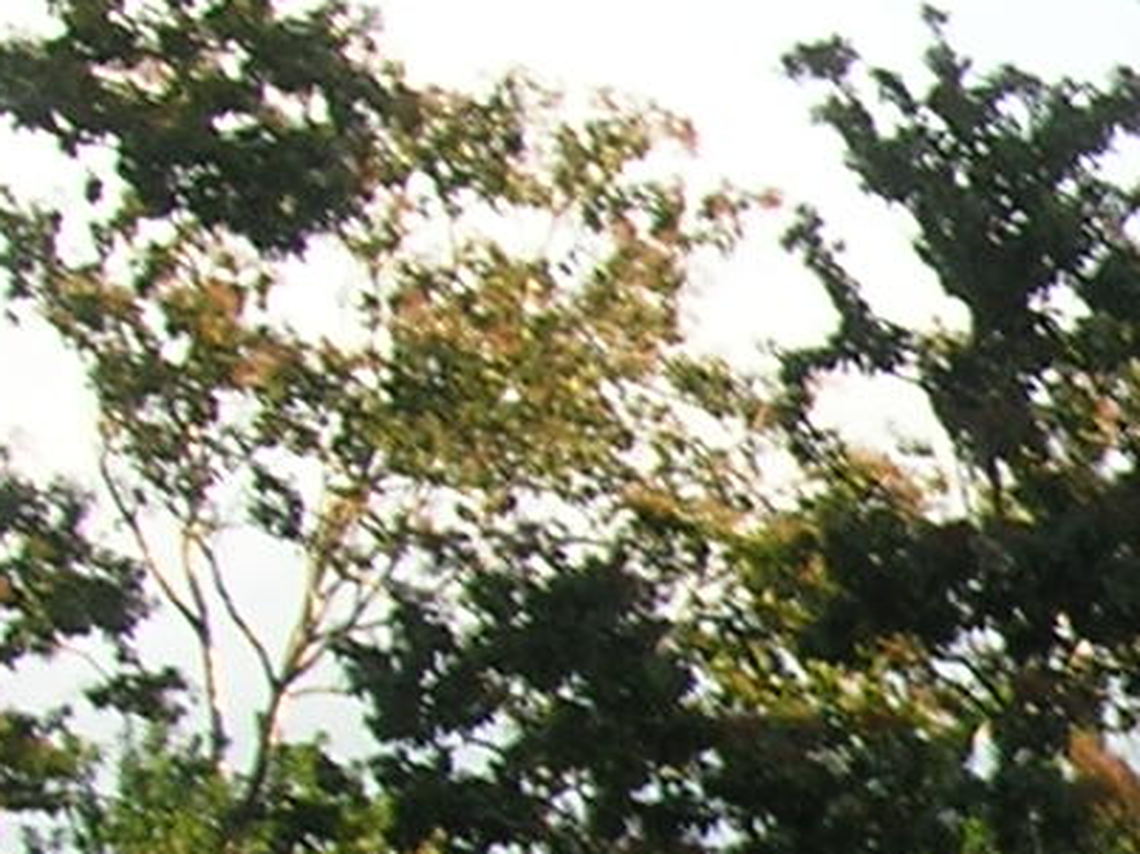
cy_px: 1168
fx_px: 6354
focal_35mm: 193
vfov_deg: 7.6
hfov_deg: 9.4
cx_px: 2475
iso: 50
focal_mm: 5.7
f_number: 4.9
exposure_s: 1/41
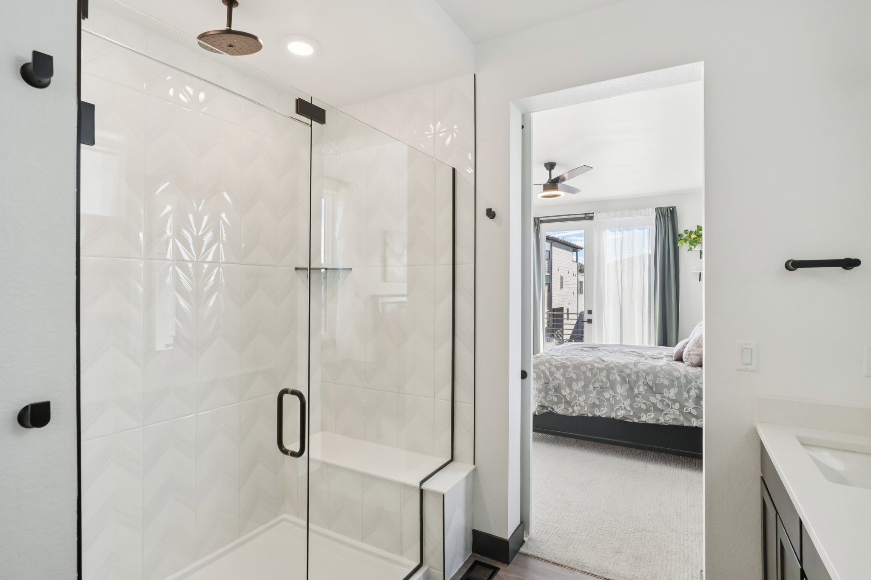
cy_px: 290
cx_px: 436
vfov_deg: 72.0
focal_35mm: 16
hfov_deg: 95.0
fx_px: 399
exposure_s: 1/30
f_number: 8
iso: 125
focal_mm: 11
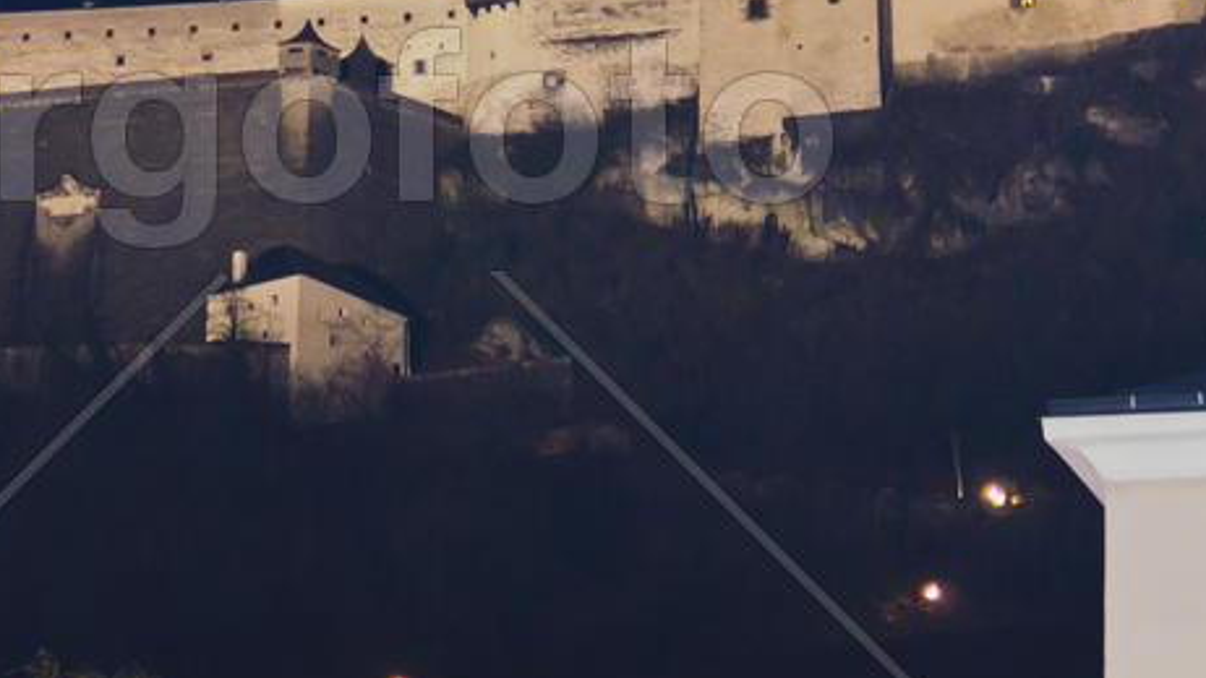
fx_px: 3326
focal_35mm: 104
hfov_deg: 20.4
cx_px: 360
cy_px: 138
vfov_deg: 11.6
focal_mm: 35
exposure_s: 1/45
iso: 800
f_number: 1.8
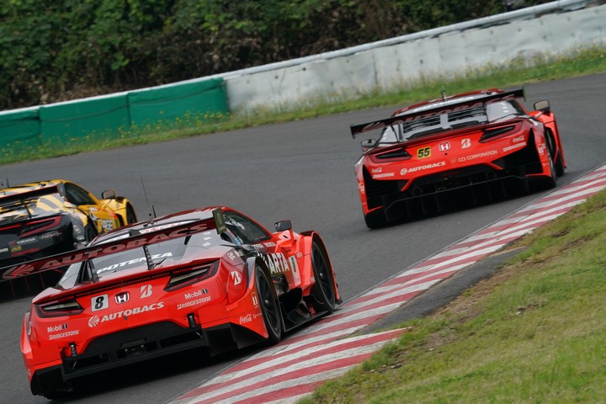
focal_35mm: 444
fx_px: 7473
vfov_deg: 3.1
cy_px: 202
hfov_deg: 4.6
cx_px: 303
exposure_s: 1/250
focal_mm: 444
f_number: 14
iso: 500
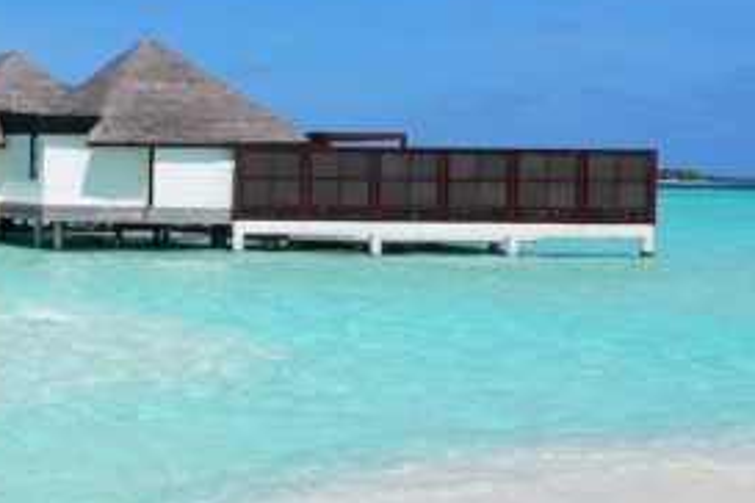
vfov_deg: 22.6
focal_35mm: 60
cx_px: -570
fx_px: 1258
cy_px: 199
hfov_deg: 22.1
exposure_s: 1/200
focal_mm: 16
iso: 80
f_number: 11
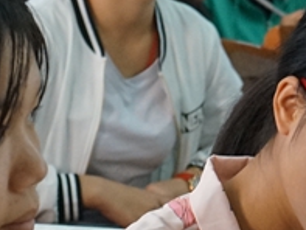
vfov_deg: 6.9
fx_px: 1857
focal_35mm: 210
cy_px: 400
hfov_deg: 9.4
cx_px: 236
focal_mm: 42
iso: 3200
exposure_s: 1/125
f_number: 5.6
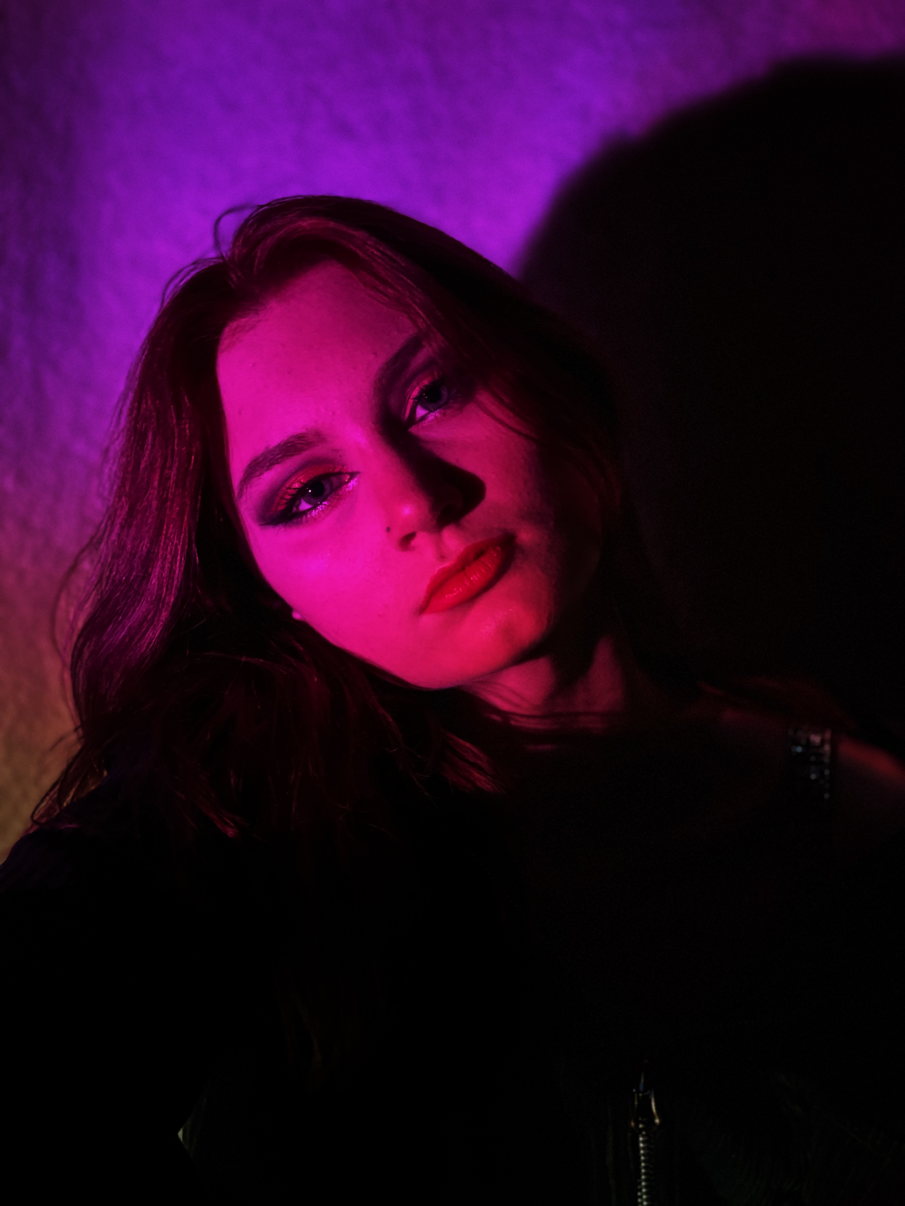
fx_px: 1813
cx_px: 452
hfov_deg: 28.0
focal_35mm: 52
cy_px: 603
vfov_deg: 36.8
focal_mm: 6
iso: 500
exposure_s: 1/17
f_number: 2
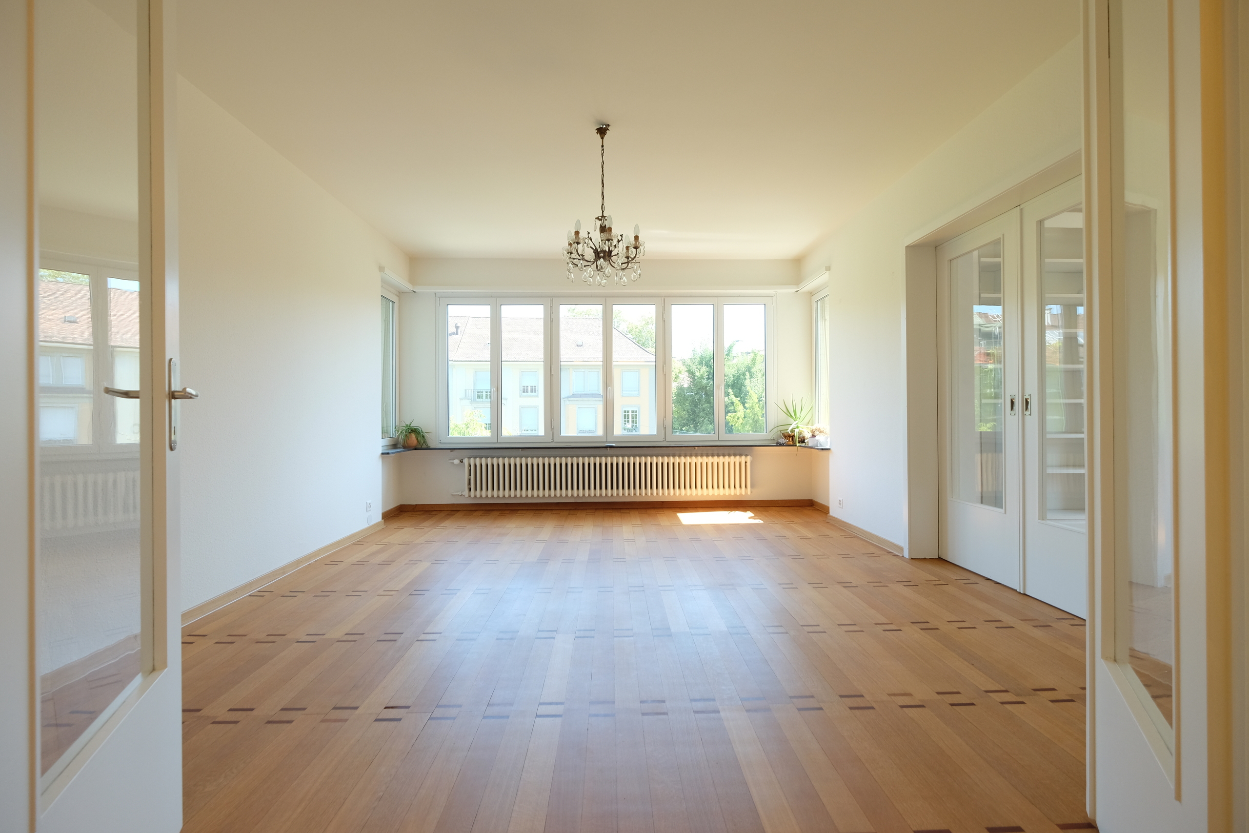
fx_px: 520
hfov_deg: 100.4
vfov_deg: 77.3
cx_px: 624
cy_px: 416
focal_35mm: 15
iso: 400
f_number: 4
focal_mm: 10
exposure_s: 1/60
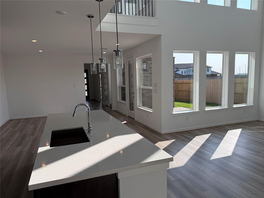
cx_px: 132
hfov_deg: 71.6
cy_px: 99
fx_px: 183
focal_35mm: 24
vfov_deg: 56.8
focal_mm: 6.76
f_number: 1.78
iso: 100
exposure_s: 1/2525
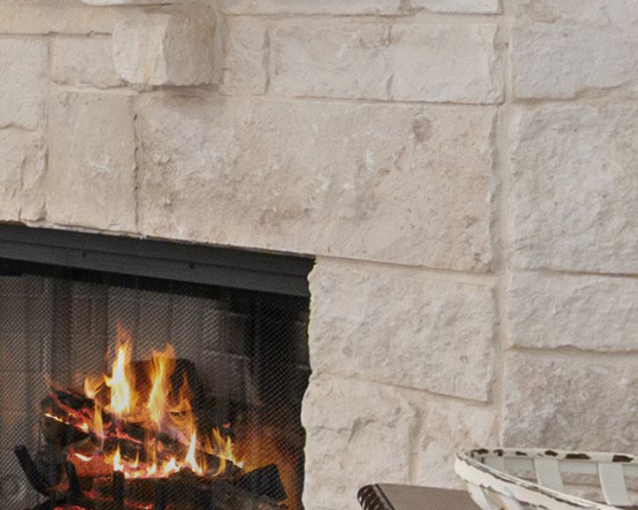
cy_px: 34
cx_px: -1168
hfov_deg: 11.1
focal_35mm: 125
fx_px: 2361
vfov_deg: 12.2
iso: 320
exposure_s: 1/25
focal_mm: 16
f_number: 7.1
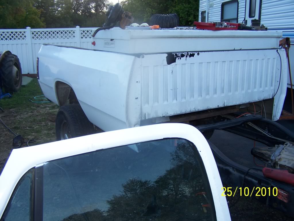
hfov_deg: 49.0
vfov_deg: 37.7
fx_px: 323
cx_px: 147
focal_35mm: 38
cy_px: 110
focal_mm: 6.3
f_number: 2.8
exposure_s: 1/250
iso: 80
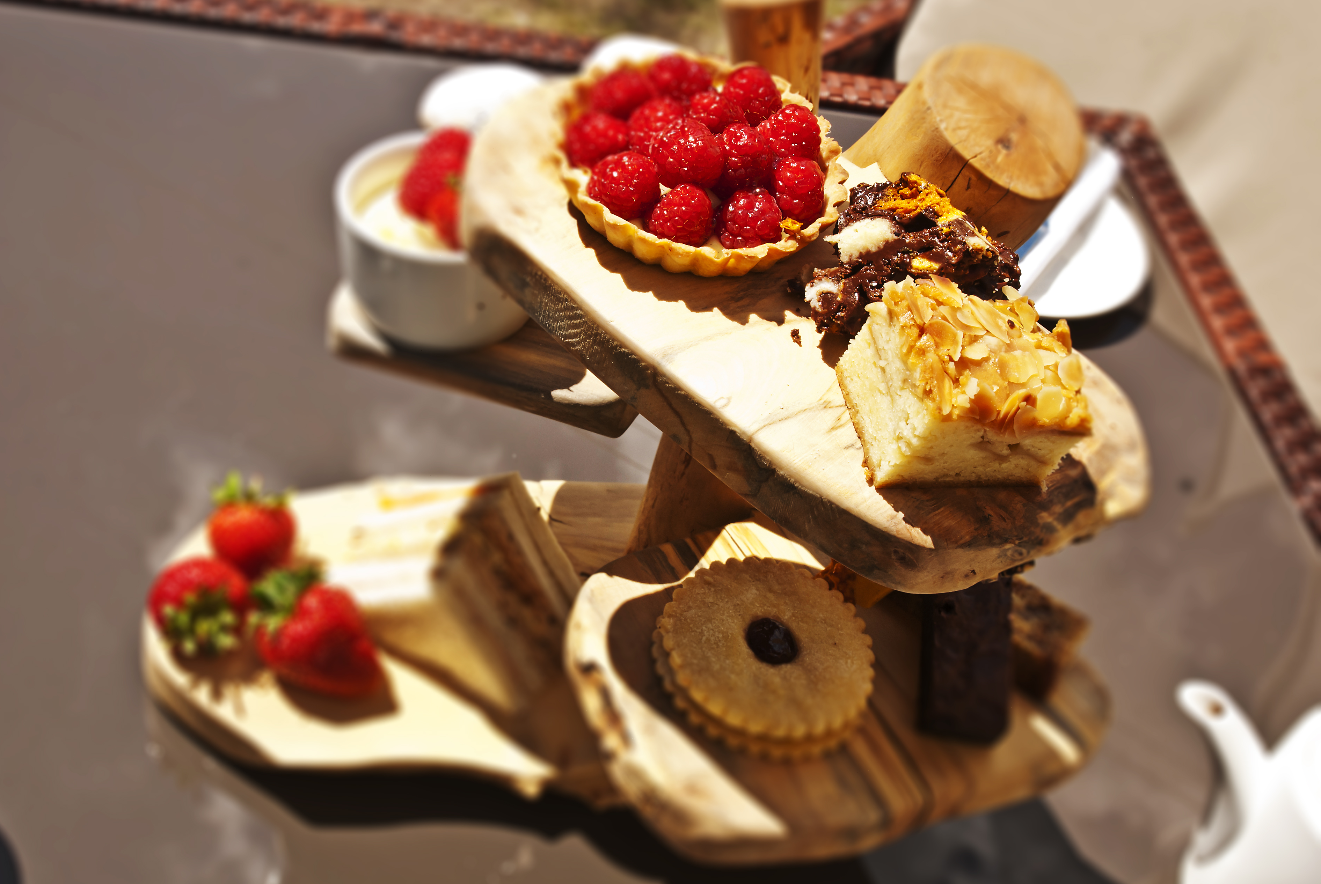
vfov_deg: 31.3
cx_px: 647
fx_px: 1580
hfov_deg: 45.4
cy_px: 441
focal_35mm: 43
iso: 200
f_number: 13
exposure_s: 1/160
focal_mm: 28
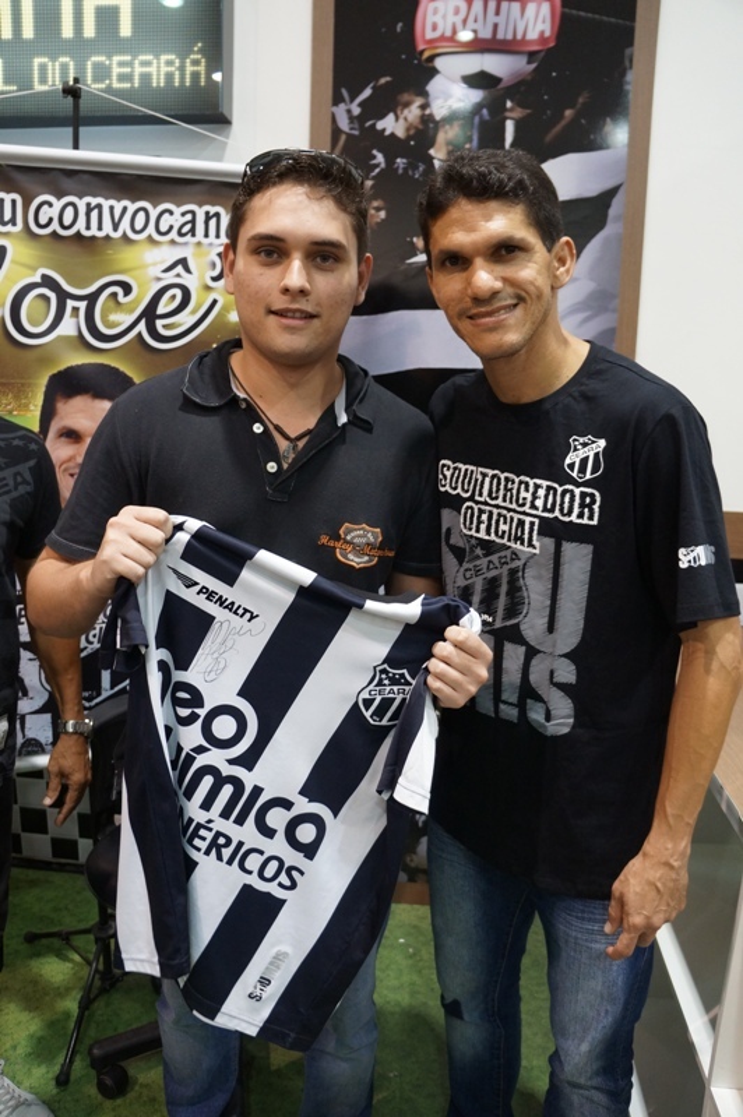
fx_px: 837
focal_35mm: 27
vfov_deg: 67.4
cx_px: 372
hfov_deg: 47.9
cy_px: 558
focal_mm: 18
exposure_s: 1/60
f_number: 4
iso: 1250
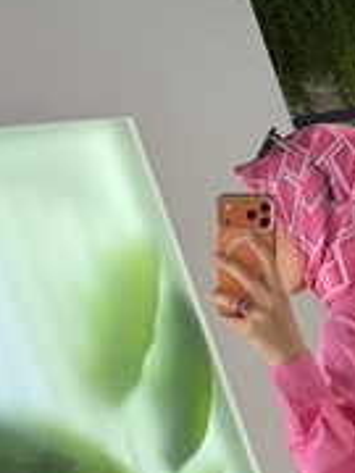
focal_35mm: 110
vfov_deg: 17.5
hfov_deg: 13.3
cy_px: 466
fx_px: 1504
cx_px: 360
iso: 64
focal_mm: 6.76
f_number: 1.78
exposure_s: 1/201
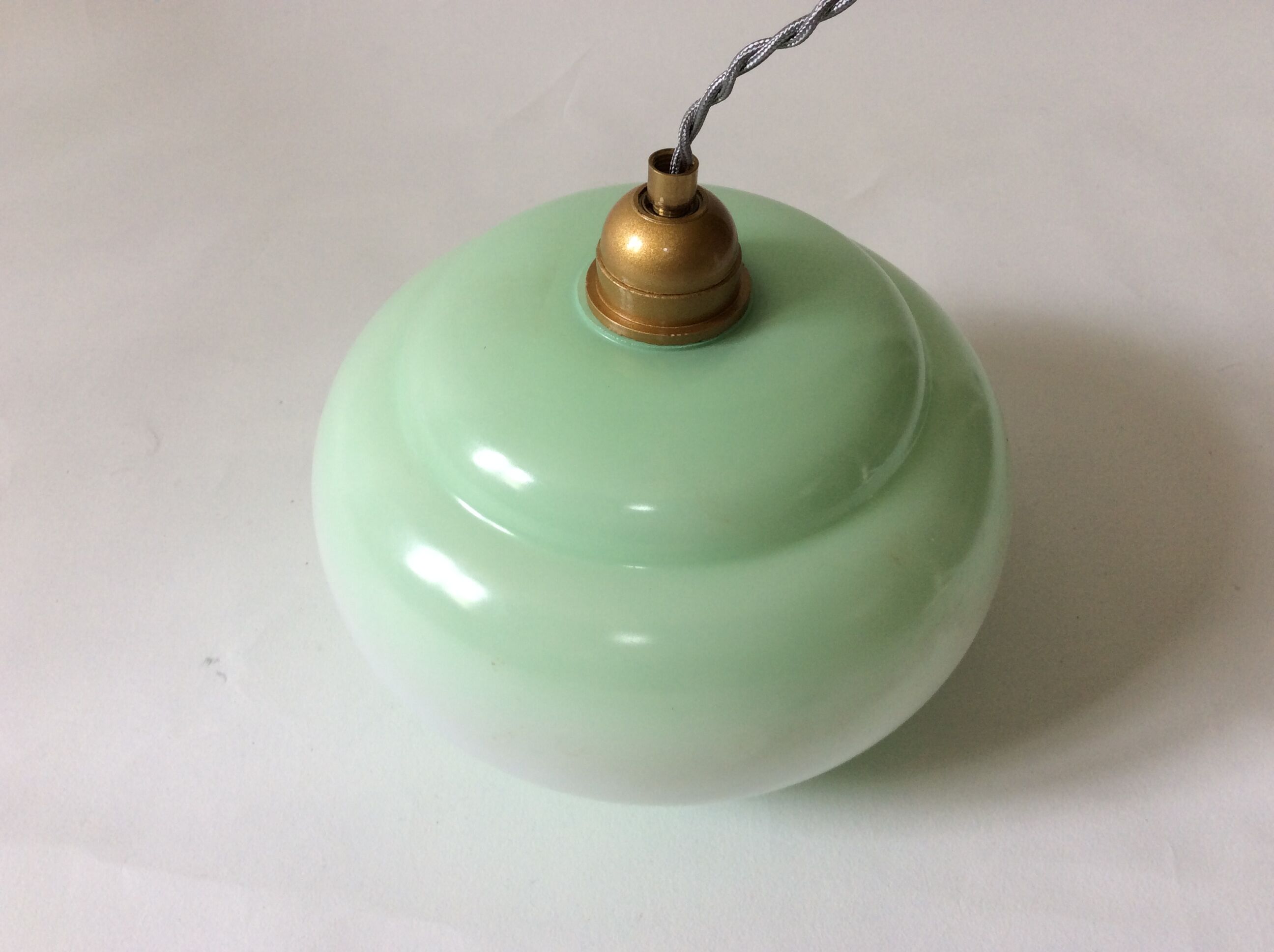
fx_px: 1176
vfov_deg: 44.1
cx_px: 637
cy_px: 476
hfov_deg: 56.9
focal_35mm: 32
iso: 32
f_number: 2.4
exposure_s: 1/33
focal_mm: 3.3
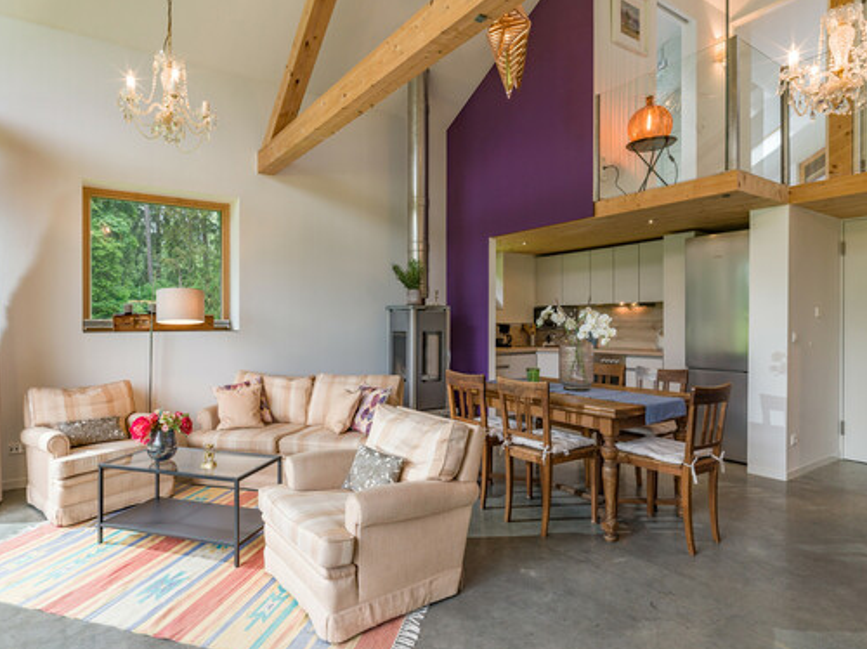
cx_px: 380
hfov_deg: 81.4
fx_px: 500
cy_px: 321
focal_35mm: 20
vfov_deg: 65.9
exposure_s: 1/30
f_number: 8
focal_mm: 21
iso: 400
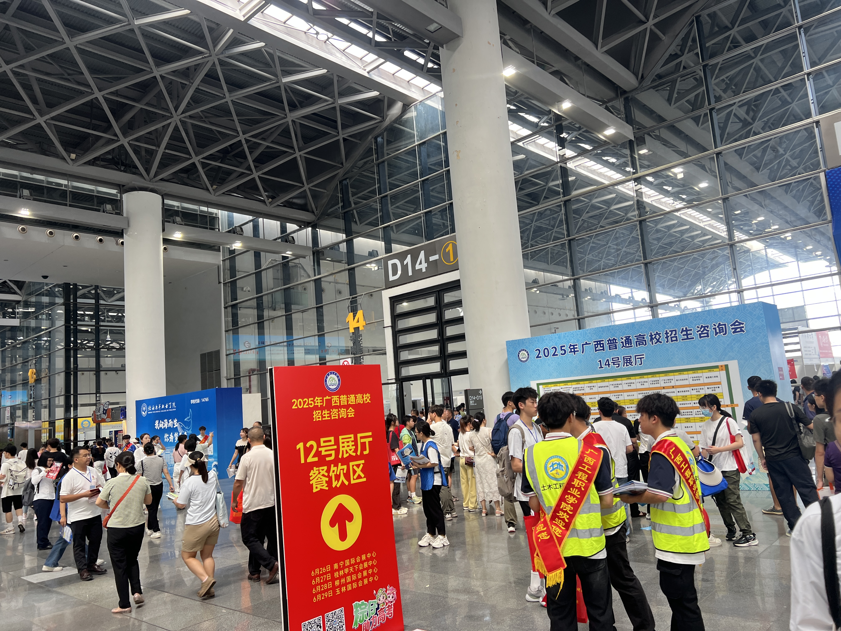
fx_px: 632
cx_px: 420
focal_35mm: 26
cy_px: 316
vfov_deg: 53.1
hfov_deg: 67.3
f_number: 1.5
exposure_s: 1/100
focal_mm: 5.7
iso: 64
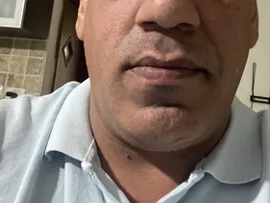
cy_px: 50
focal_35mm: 48
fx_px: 375
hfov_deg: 39.6
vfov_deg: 29.8
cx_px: 138
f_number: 2.2
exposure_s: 1/15
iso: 1000
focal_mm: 2.71
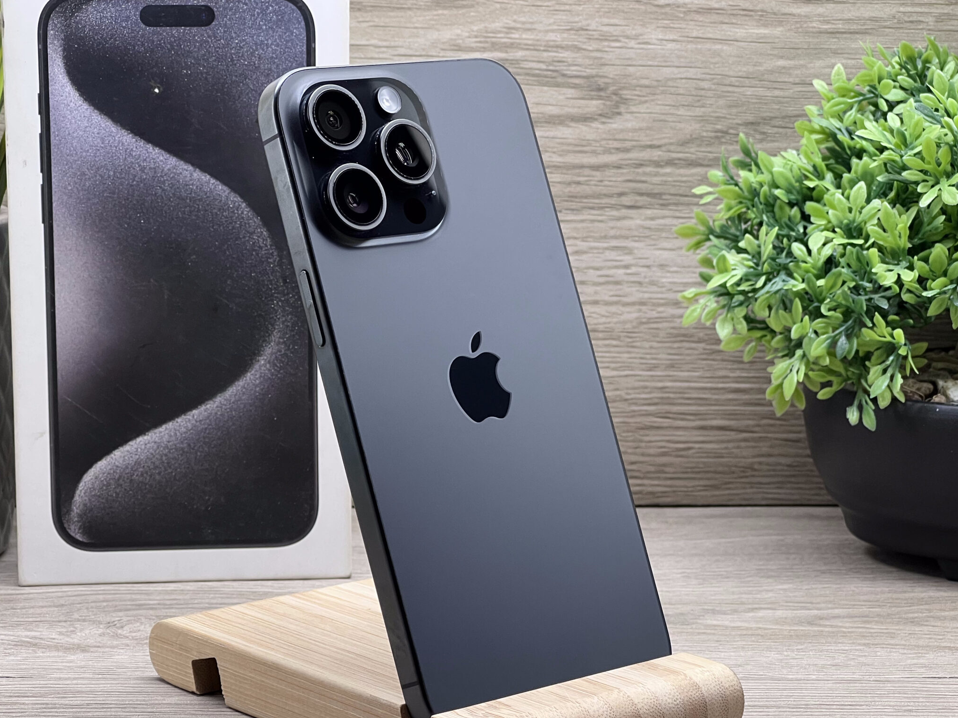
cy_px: 407
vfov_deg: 15.2
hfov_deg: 20.2
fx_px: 2684
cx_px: 454
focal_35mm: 97
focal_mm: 9
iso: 100
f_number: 2.8
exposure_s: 1/99
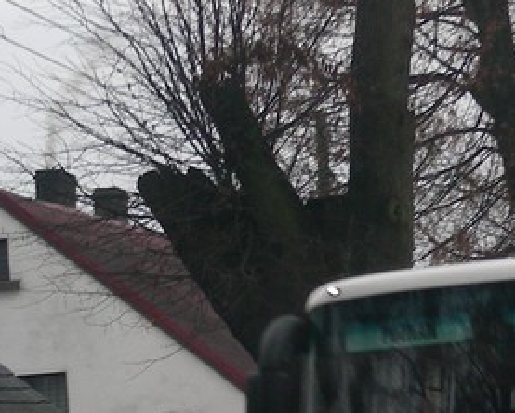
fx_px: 4210
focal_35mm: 276
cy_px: 406
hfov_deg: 6.9
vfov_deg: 5.6
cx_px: 634
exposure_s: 1/120
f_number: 3.5
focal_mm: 14.6
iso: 50
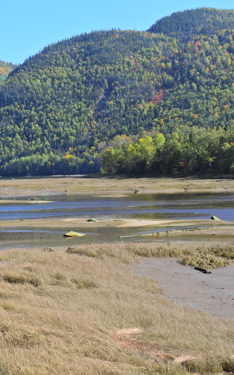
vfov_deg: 30.6
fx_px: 684
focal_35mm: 67
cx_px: 79
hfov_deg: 19.4
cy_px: 188
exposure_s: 1/200
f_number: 6.3
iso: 100
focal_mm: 8.4
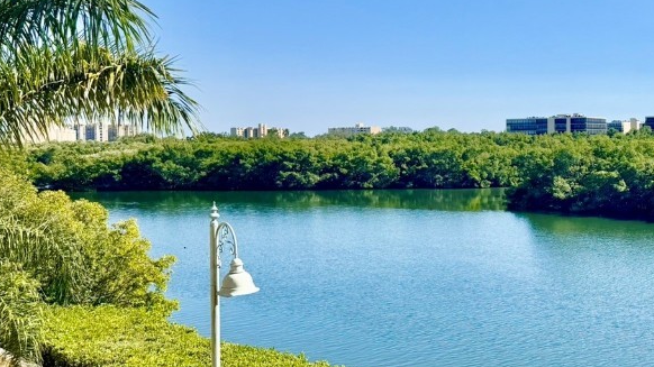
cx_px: 561
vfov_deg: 25.9
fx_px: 797
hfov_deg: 41.8
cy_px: 166
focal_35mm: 46
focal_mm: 6.76
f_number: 1.78
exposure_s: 1/6711
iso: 80
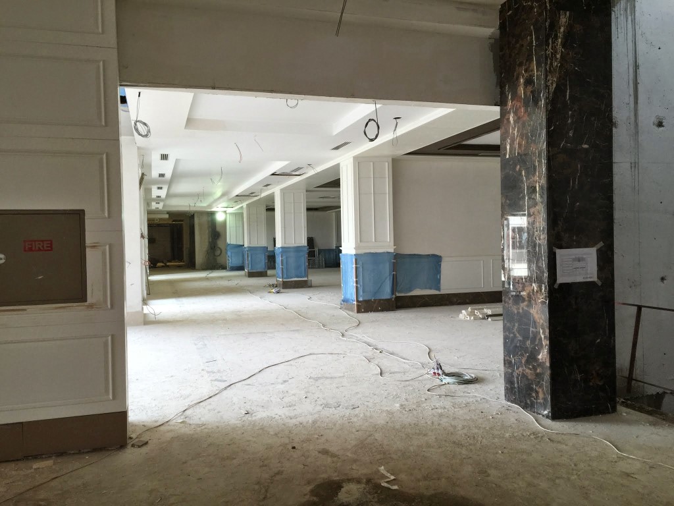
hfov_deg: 61.7
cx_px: 337
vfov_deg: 48.2
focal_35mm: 29
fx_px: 565
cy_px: 253
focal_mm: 4.15
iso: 32
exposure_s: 1/40
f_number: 2.2
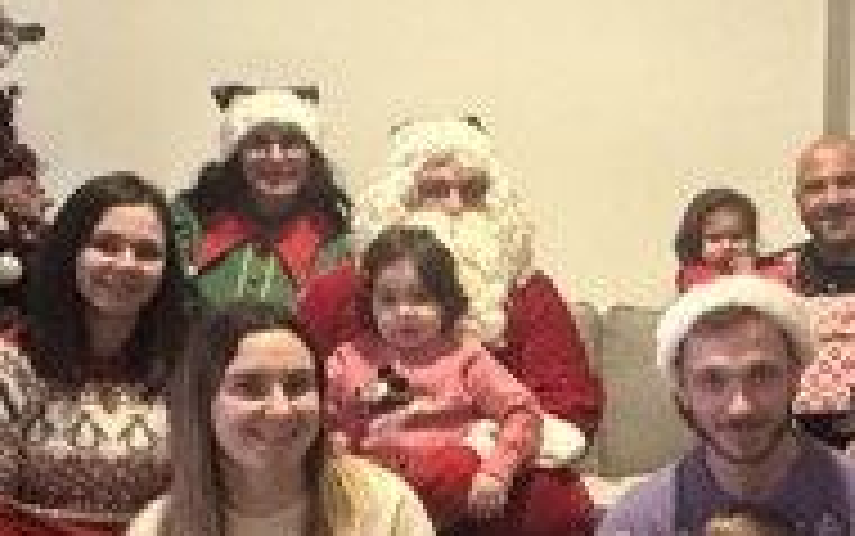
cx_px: 639
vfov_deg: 25.5
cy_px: 419
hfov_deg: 39.2
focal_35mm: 50
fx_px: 1166
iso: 1600
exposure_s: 1/30
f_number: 2.2
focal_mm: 2.22
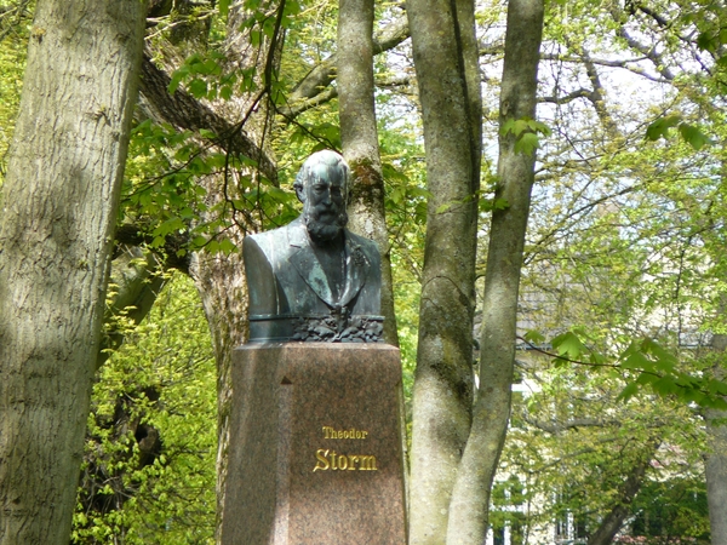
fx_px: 9073
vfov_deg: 3.4
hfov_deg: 4.6
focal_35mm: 432
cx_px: 364
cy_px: 272
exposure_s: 1/200
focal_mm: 72
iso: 100
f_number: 4
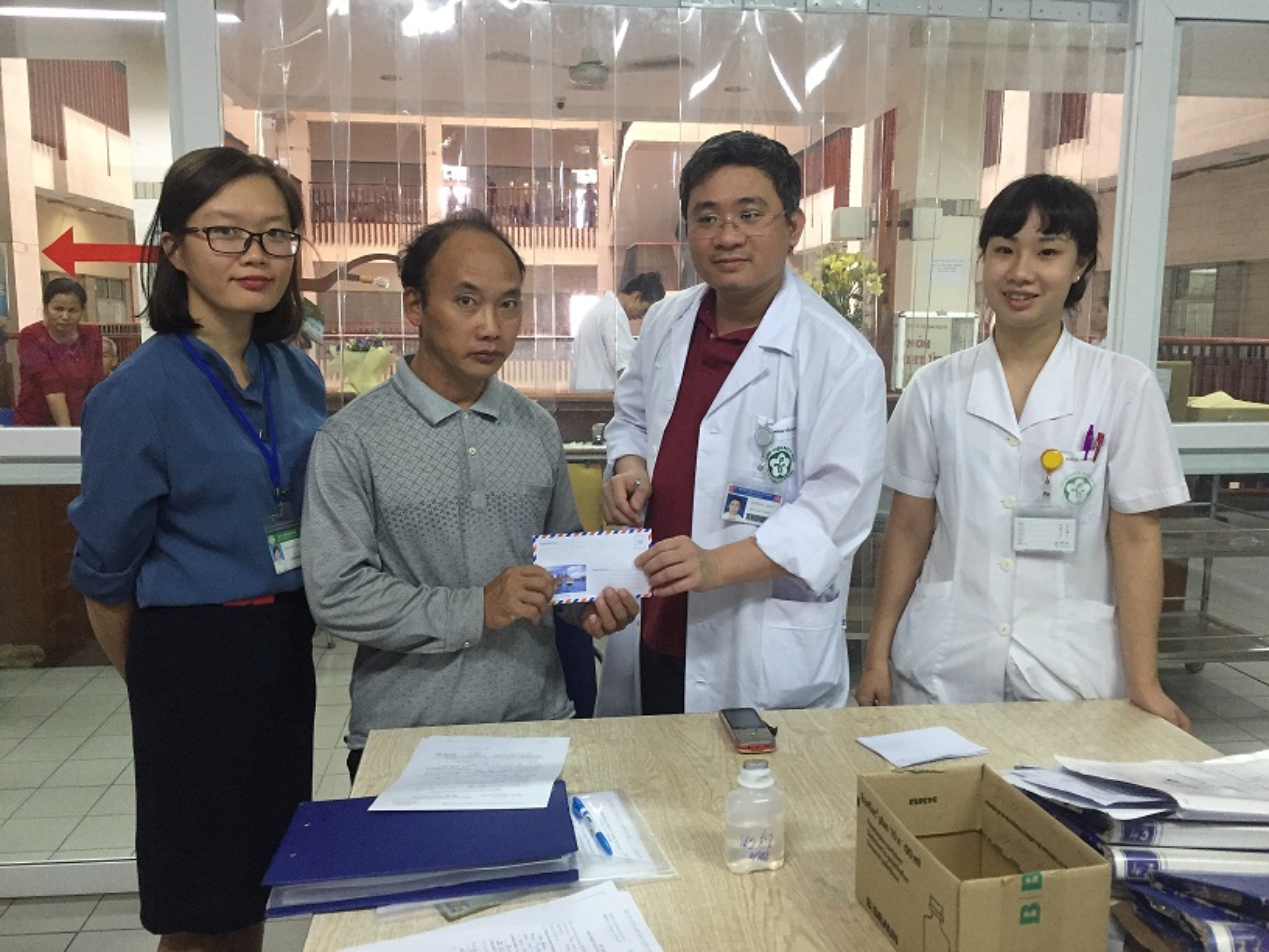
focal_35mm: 29
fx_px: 1063
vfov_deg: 48.2
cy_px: 476
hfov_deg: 61.7
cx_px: 634
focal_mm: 4.15
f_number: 2.2
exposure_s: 1/33
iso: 250
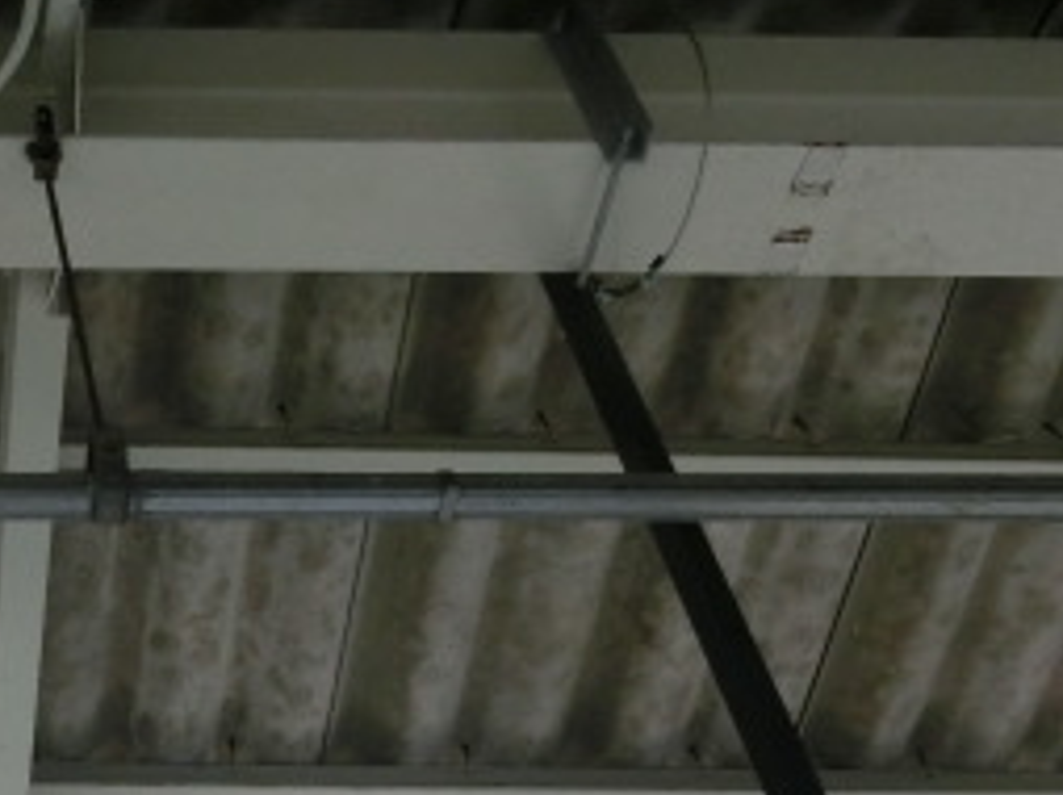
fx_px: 1933
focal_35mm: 63
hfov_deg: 27.7
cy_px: 678
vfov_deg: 22.8
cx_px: -142
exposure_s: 1/125
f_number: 3.5
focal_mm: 4.5
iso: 160
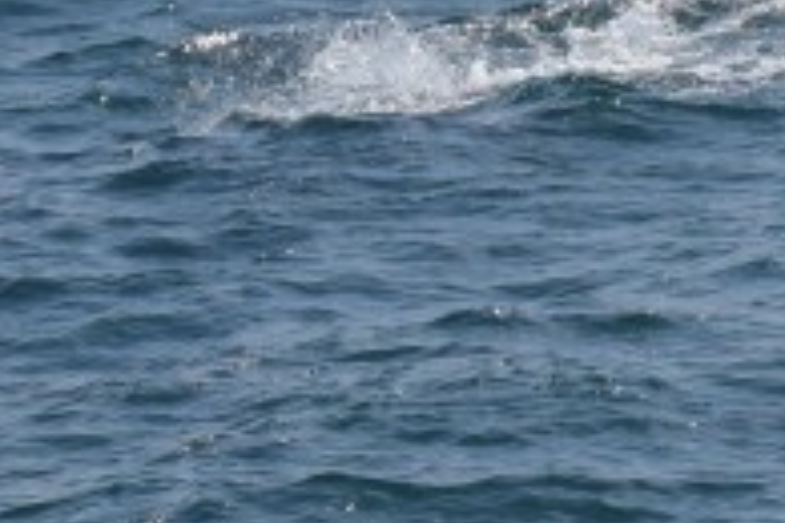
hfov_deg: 4.5
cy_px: 16
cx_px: 773
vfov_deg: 3.0
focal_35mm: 457
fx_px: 9959
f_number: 5.6
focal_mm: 55
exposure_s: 1/1600
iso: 200
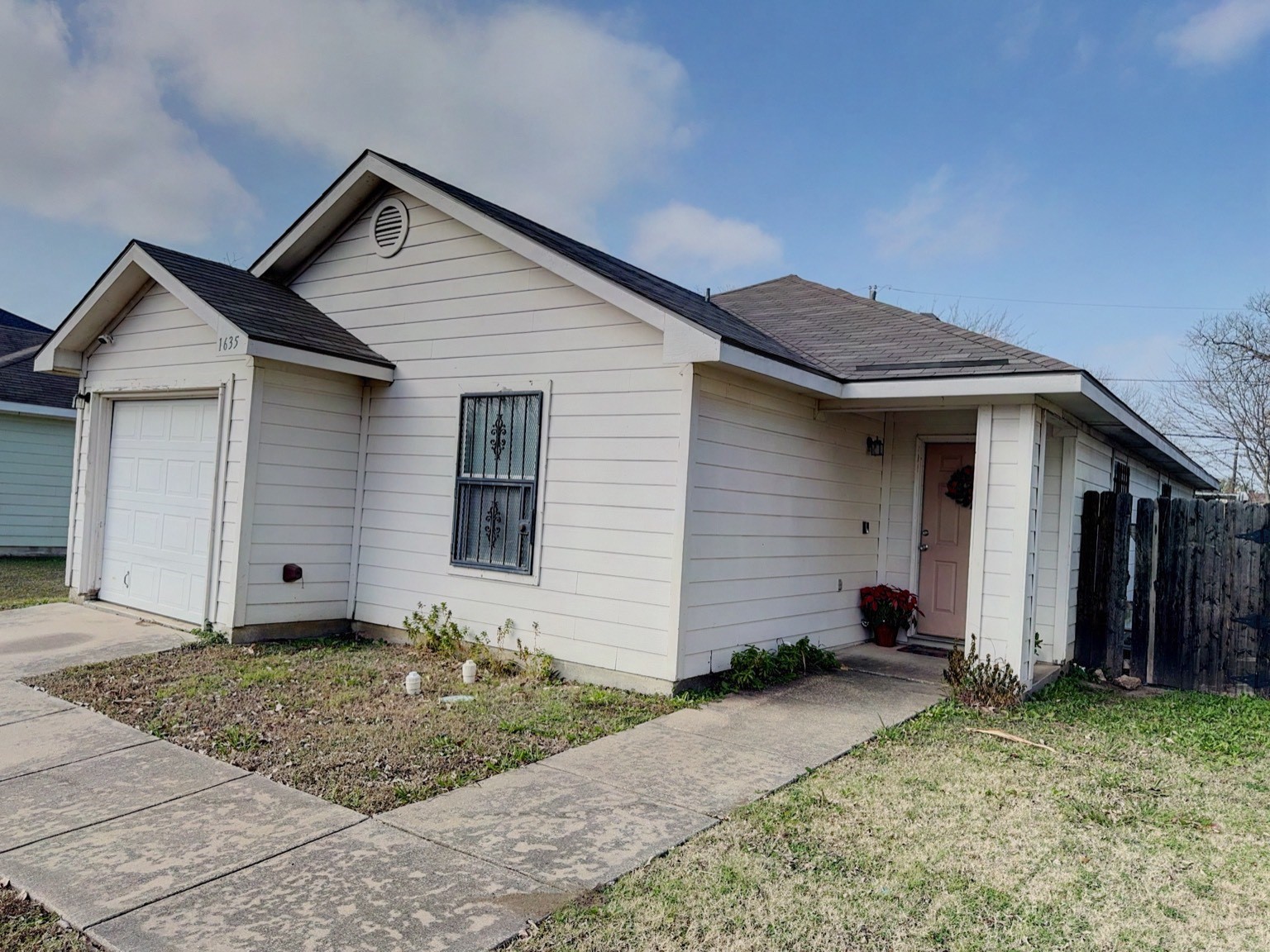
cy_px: 476
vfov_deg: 56.8
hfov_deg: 71.6
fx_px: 881
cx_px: 635
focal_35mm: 24
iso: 80
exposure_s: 1/4950
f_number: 1.78
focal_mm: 6.76
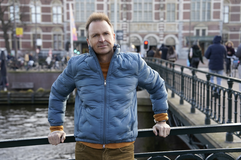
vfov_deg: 27.0
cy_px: 80
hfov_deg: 39.6
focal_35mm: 50
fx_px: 335
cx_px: 120
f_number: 3.5
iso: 800
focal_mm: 50
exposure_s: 1/640
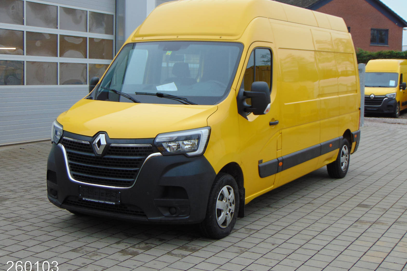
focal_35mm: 53
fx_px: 599
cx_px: 204
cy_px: 124
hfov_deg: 37.5
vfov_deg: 25.5
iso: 80
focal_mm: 9
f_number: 3.5
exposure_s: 1/80
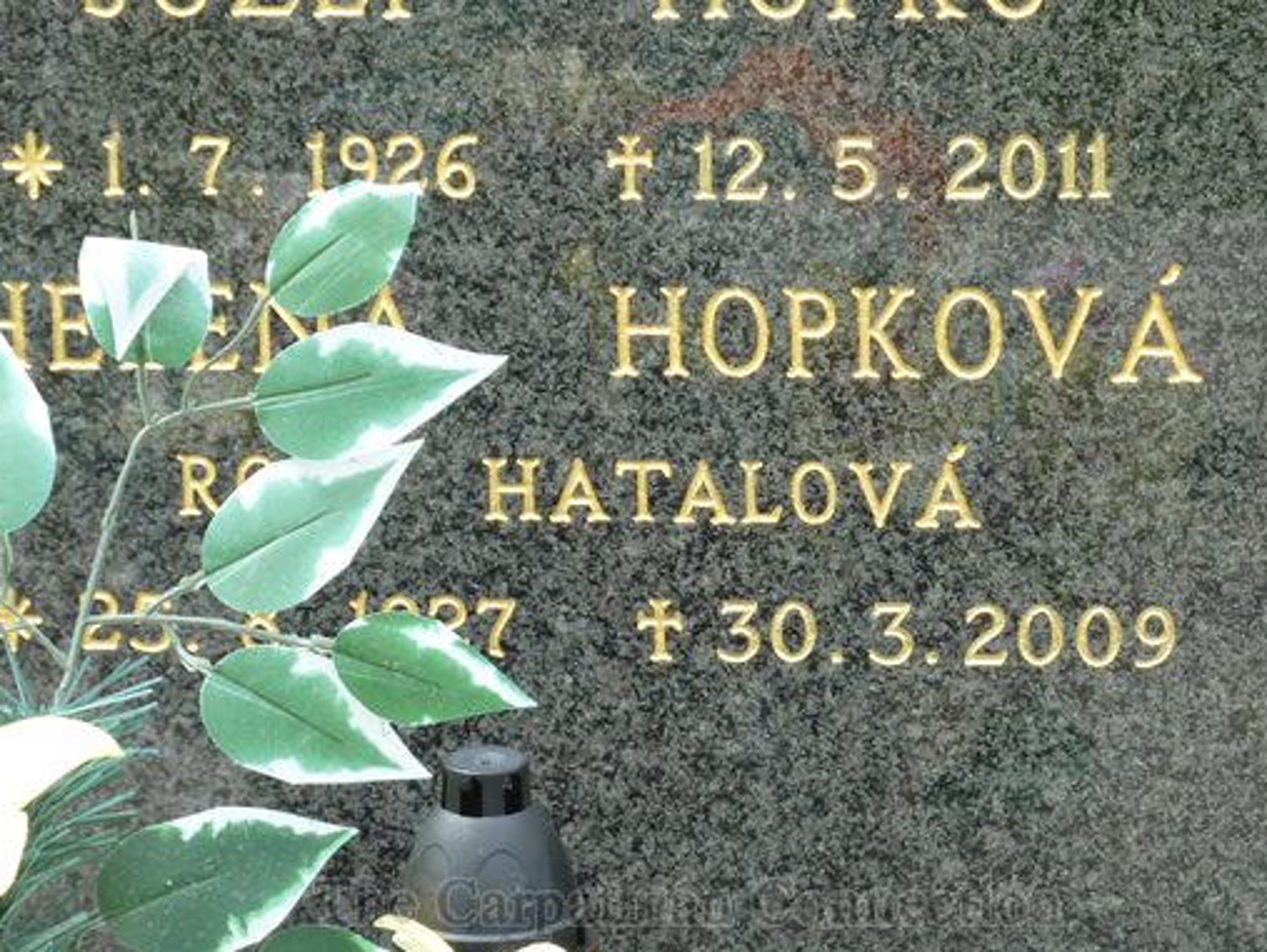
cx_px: 662
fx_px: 6410
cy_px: 330
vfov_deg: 8.5
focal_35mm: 175
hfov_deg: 11.3
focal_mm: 18.2
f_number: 4.4
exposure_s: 1/160
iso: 80
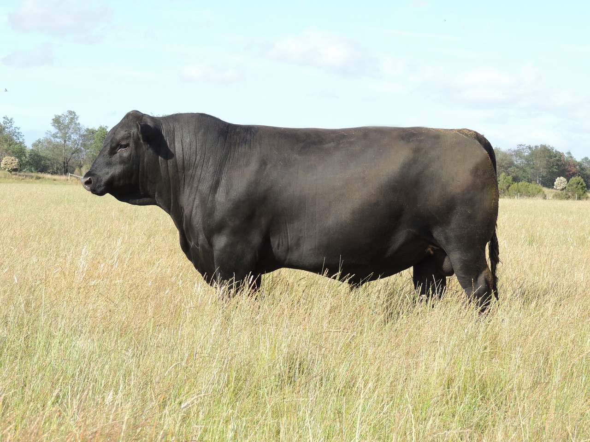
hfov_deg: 19.6
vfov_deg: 14.8
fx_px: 1704
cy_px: 221
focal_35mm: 100
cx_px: 295
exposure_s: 1/320
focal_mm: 17.8
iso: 100
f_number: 4.1
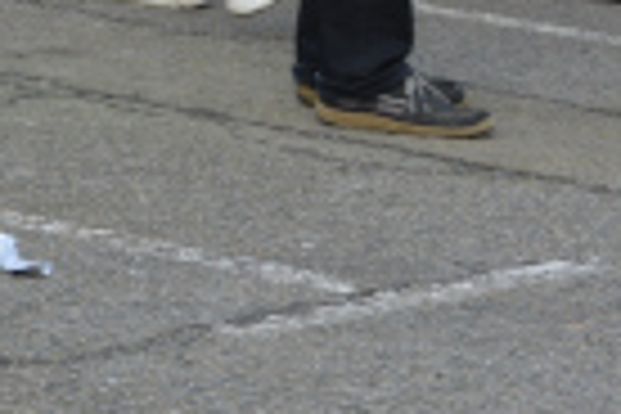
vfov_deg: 4.4
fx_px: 5242
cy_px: -578
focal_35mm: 304
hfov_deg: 6.6
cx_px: -616
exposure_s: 1/200
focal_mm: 35
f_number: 7.1
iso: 200
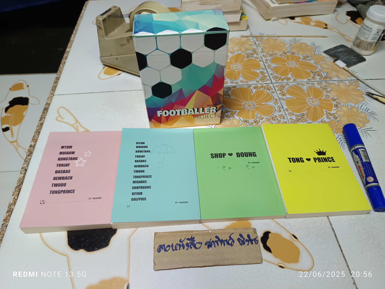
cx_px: 192
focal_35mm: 24
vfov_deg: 56.8
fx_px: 267
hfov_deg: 71.6
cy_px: 144
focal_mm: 5.31
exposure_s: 1/33.3
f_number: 1.7
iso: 1205
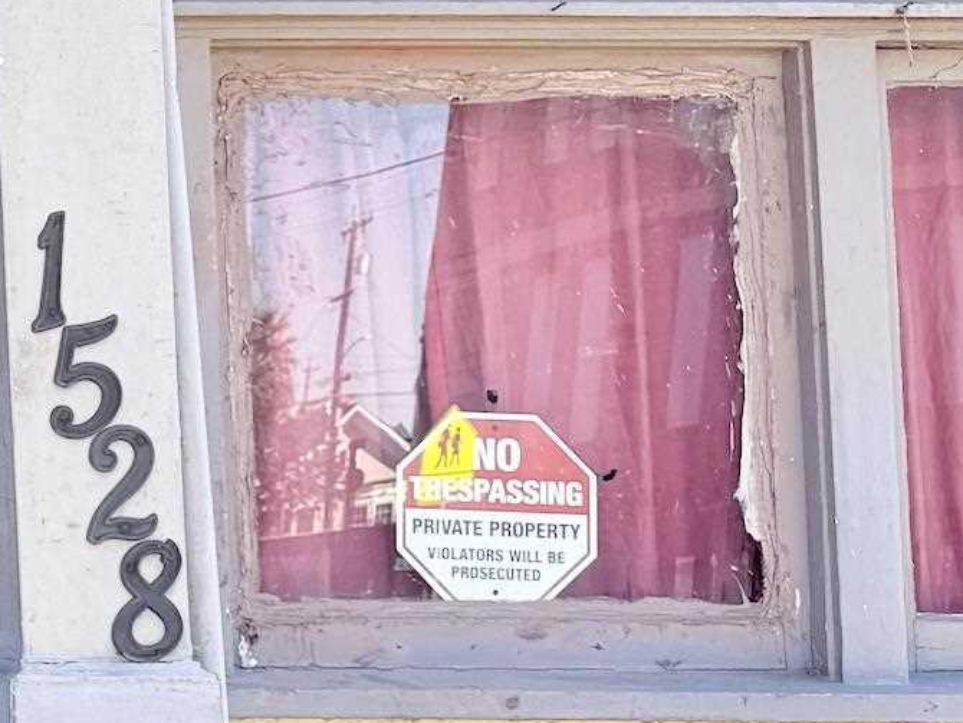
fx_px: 3061
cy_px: 168
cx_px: -1115
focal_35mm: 110
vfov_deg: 13.4
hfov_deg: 14.2
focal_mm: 6.76
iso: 80
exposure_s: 1/750
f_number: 1.78
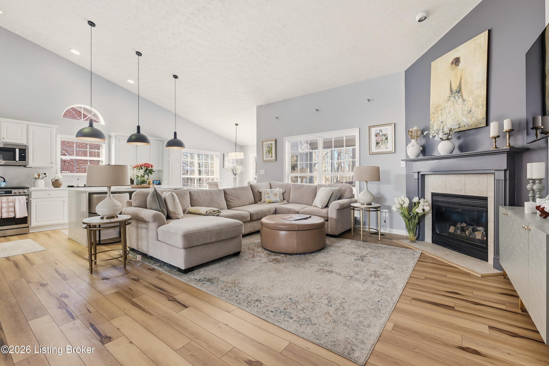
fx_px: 229
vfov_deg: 77.3
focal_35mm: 15
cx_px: 274
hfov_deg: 100.4
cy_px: 183
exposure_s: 1/75
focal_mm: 10
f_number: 9
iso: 400
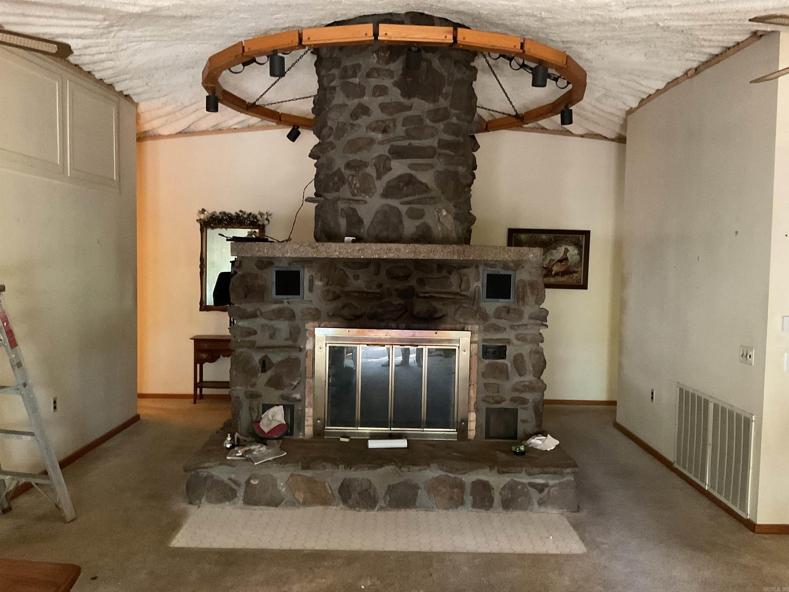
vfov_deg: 48.2
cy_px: 296
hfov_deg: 61.7
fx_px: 661
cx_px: 394
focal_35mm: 29
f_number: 1.8
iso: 500
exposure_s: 1/24
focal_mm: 3
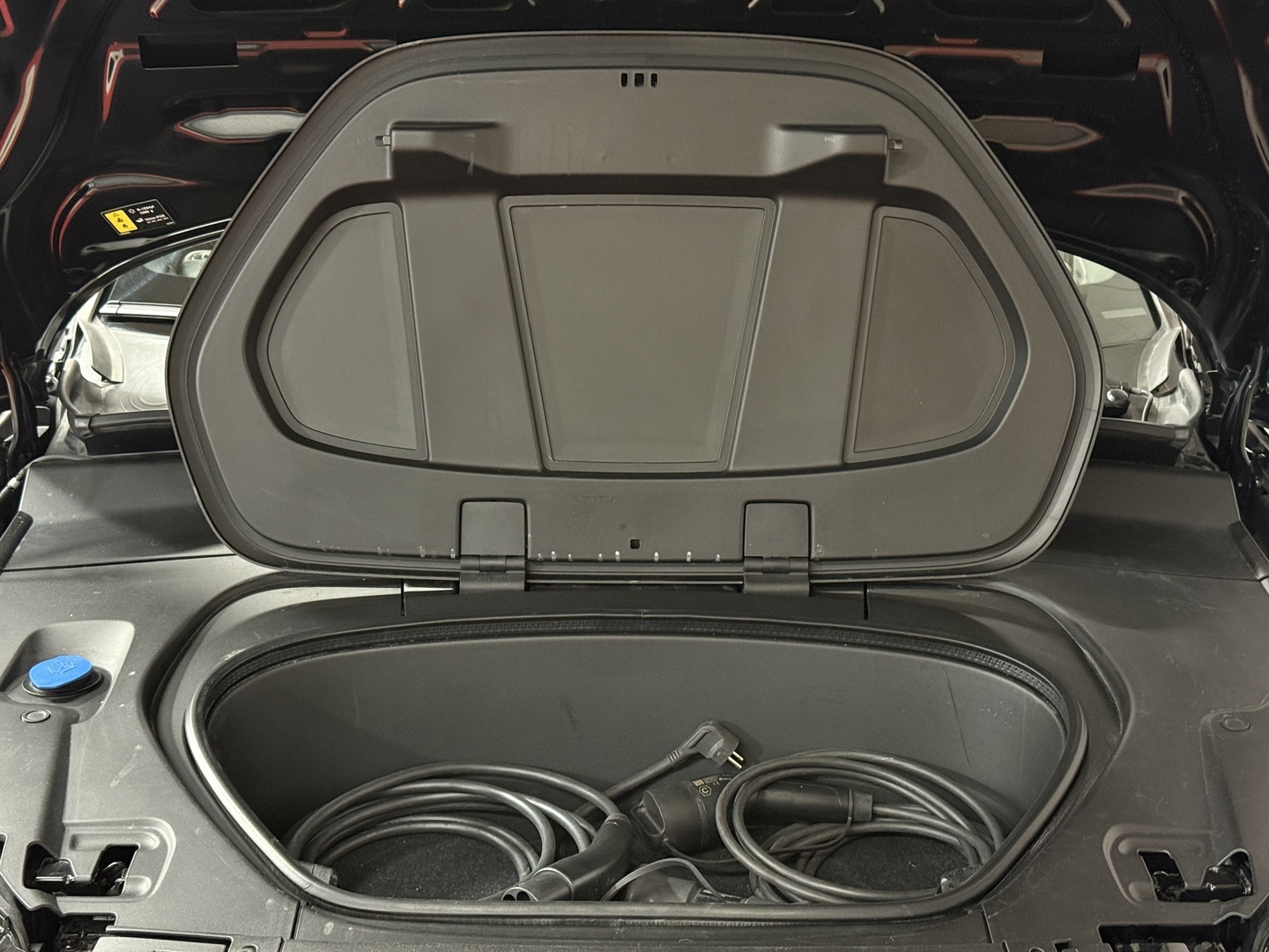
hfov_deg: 39.7
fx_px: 1760
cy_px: 476
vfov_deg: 30.3
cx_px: 634
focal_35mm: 48
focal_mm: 6.76
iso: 400
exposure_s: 1/33
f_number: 1.78
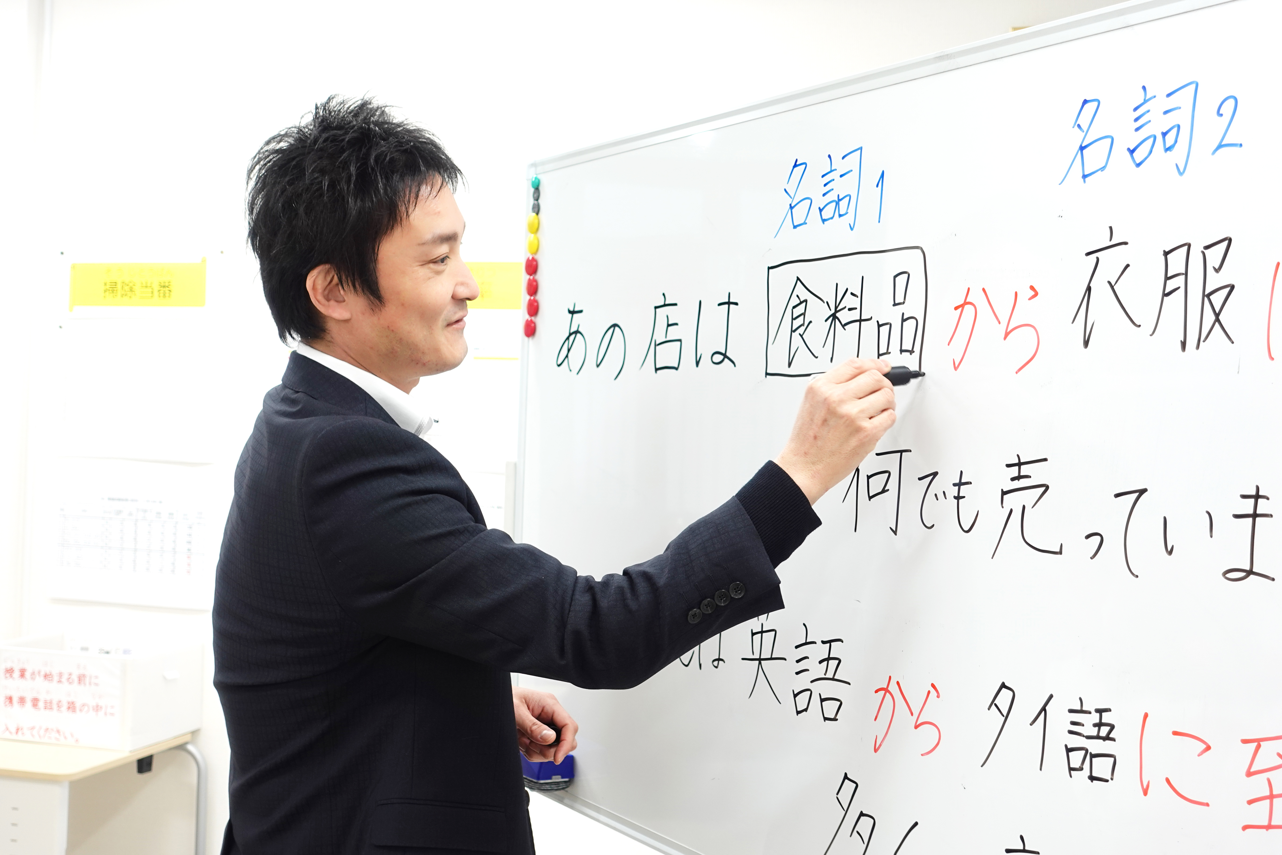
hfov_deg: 44.5
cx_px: 641
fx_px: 1567
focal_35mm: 44
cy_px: 428
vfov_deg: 30.5
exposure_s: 1/60
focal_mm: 16.5
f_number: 2.8
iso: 125
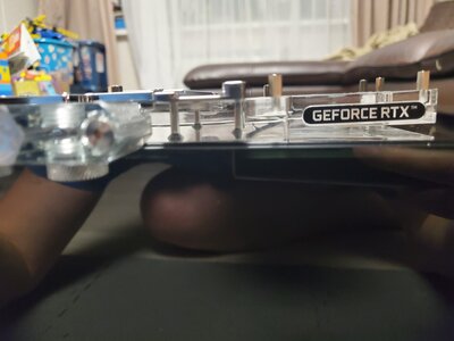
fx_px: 341
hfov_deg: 67.3
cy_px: 170
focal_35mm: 26
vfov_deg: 53.1
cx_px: 227
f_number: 1.5
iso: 800
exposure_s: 1/50
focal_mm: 4.3
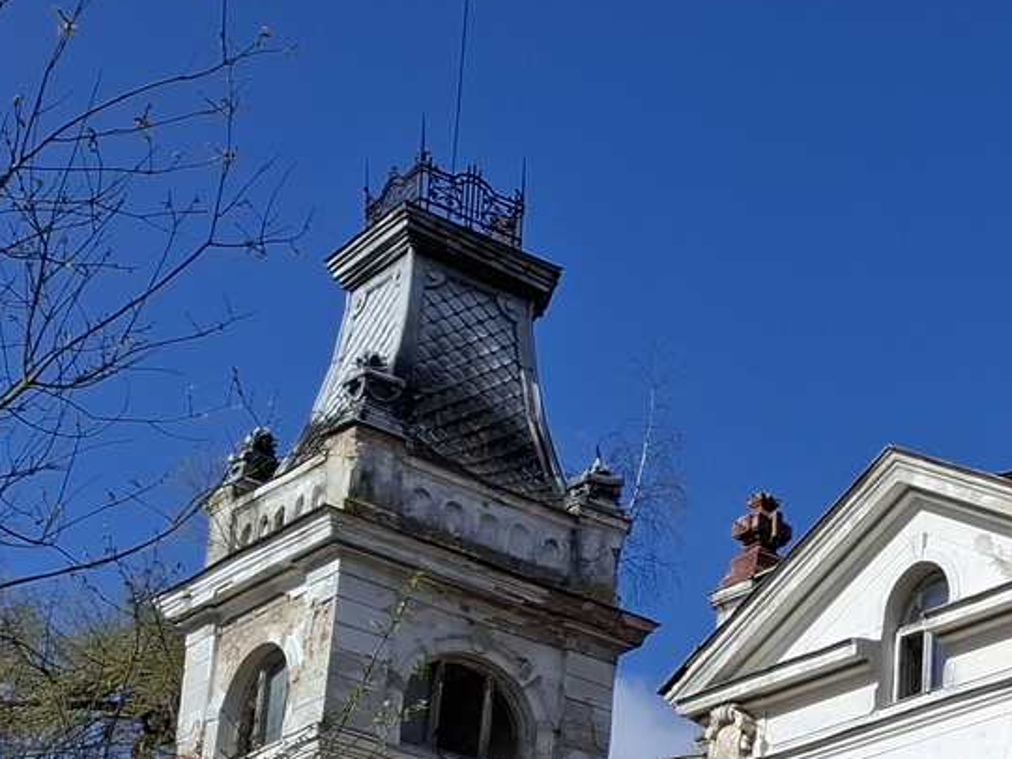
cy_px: 1051
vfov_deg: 16.2
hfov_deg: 20.2
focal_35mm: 85
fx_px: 2486
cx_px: 1465
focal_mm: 5.54
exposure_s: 1/3413
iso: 50
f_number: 1.8
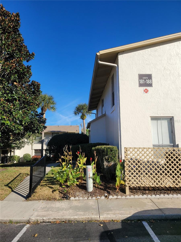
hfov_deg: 53.1
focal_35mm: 26
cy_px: 121
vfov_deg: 67.3
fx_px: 181
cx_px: 90
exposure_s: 1/3092
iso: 40
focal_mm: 5.4
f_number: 1.8
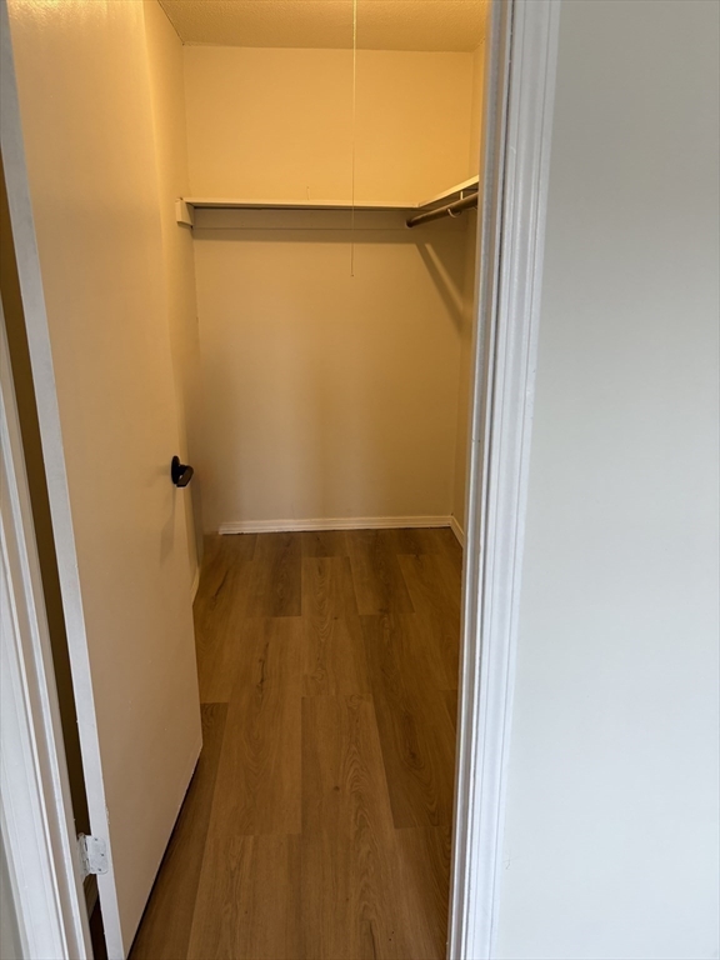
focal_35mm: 26
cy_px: 480
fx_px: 721
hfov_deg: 53.1
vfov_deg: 67.3
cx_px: 360
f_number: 1.6
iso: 100
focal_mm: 5.96
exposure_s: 1/60
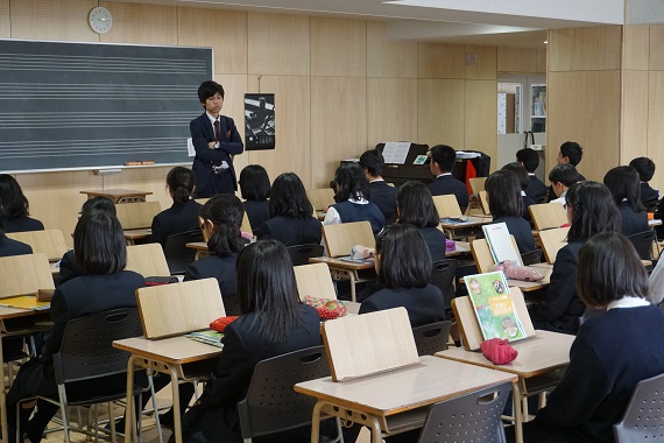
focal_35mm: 60
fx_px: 1107
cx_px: 341
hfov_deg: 33.4
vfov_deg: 22.6
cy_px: 217
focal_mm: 38
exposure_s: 1/160
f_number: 5.6
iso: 1250
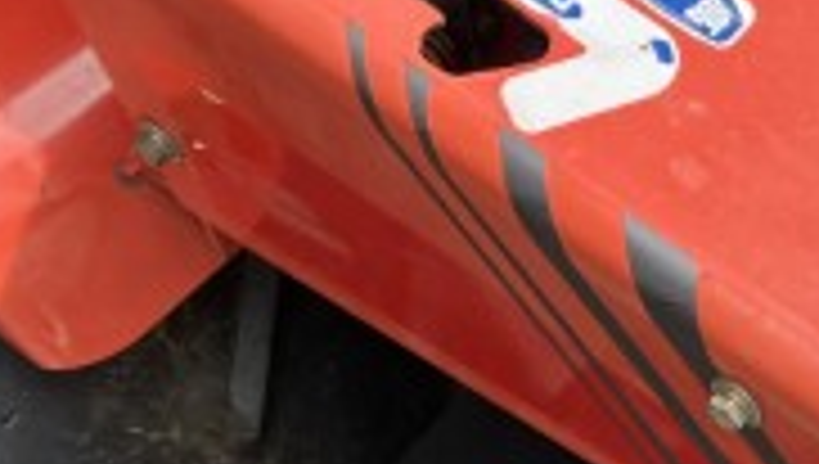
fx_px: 2327
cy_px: 248
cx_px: 976
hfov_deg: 18.9
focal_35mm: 107
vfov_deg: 11.4
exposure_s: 1/684
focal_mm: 3.99
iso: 32
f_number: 1.8
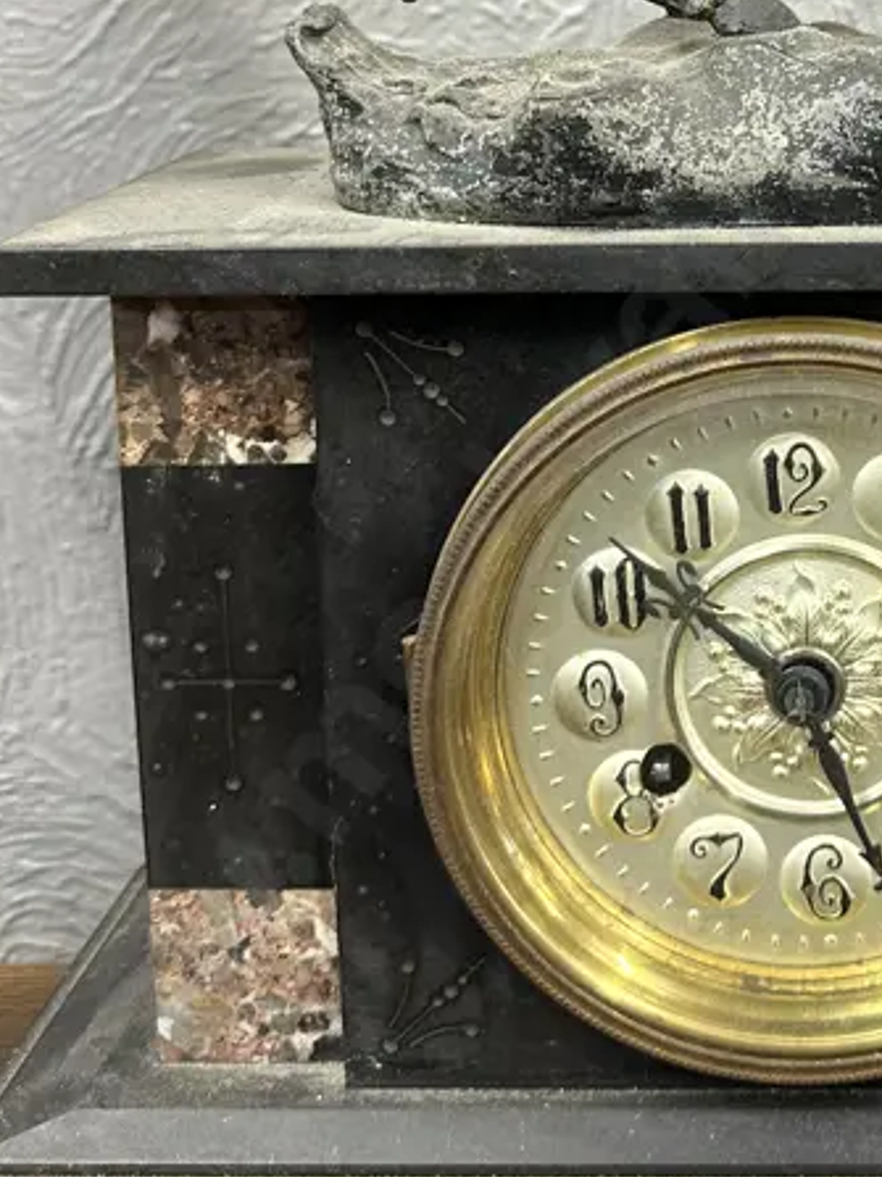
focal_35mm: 55
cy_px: 142
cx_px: 803
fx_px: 1869
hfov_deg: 25.7
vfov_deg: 33.3
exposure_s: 1/50
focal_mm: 6.86
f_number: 1.78
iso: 160
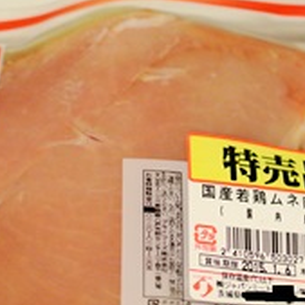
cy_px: 200
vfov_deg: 17.5
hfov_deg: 17.6
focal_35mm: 99
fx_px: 987
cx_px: 137
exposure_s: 1/125
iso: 1250
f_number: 2
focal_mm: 18.5
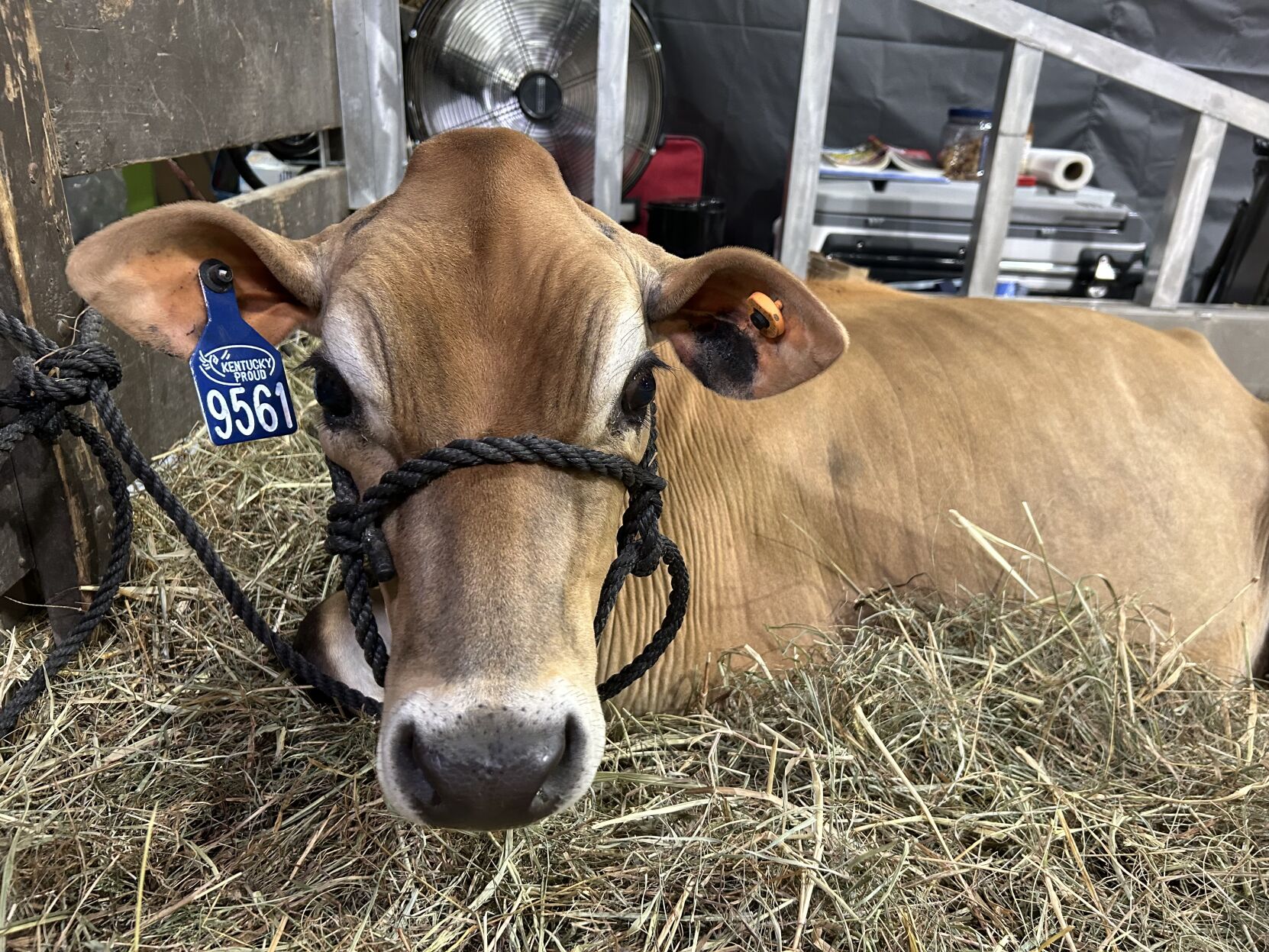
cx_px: 634
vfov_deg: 53.1
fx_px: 953
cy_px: 476
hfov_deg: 67.3
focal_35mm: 26
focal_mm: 5.7
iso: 250
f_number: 1.5
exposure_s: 1/60
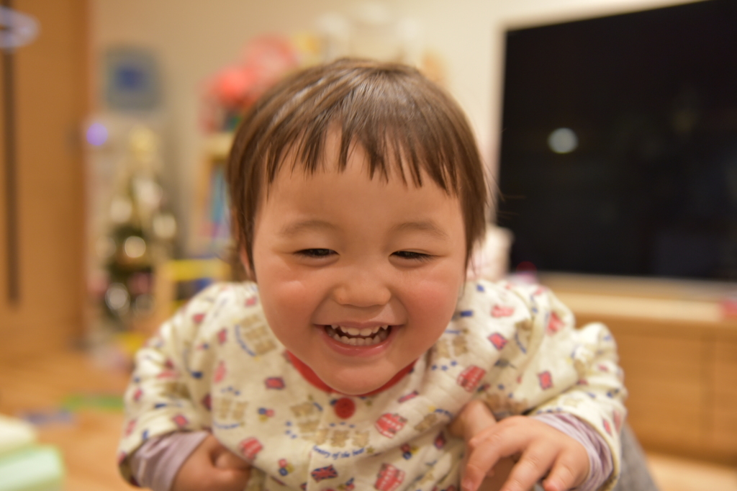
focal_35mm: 34
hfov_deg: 55.8
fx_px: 696
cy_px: 246
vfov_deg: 38.9
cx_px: 368
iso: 1100
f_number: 2.8
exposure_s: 1/40
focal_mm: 34
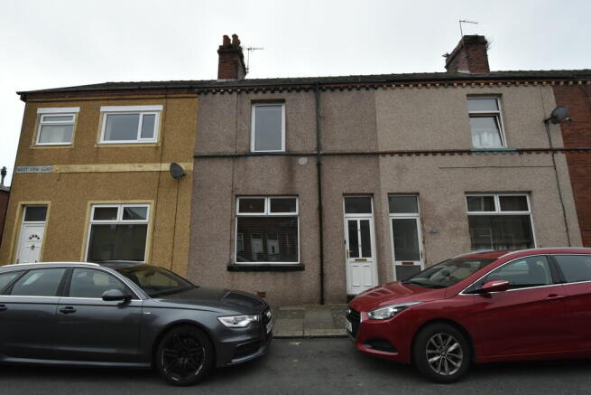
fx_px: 271
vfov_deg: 72.1
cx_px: 296
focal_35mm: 16
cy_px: 198
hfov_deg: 95.0
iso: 800
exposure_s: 1/500
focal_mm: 11
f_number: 8
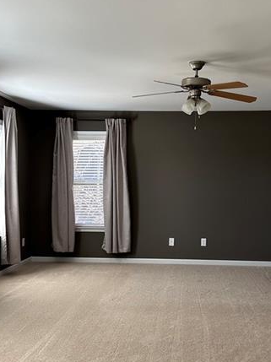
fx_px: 450
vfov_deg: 43.8
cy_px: 197
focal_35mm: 43
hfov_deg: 33.4
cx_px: 167
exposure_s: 1/121
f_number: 1.78
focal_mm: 6.86
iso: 100
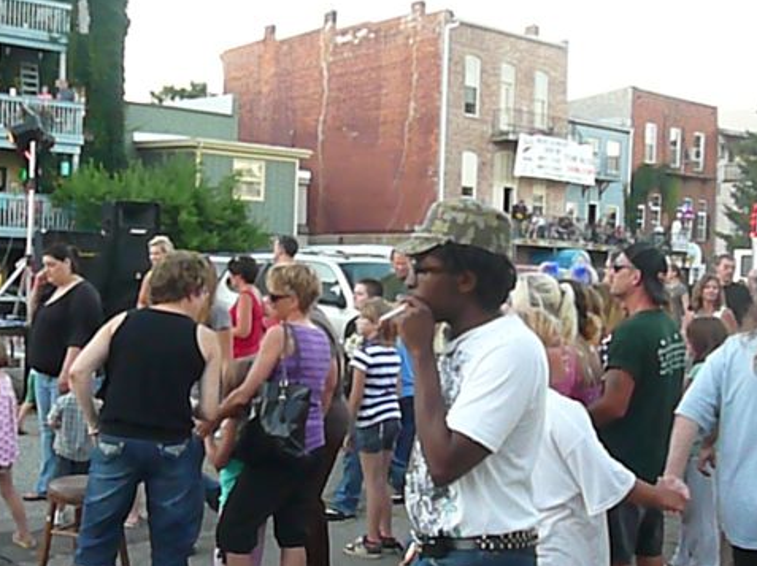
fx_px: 1027
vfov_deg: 30.7
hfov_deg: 40.4
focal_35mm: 47
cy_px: 346
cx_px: 330
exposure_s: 1/160
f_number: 2.8
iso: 800
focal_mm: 5.2
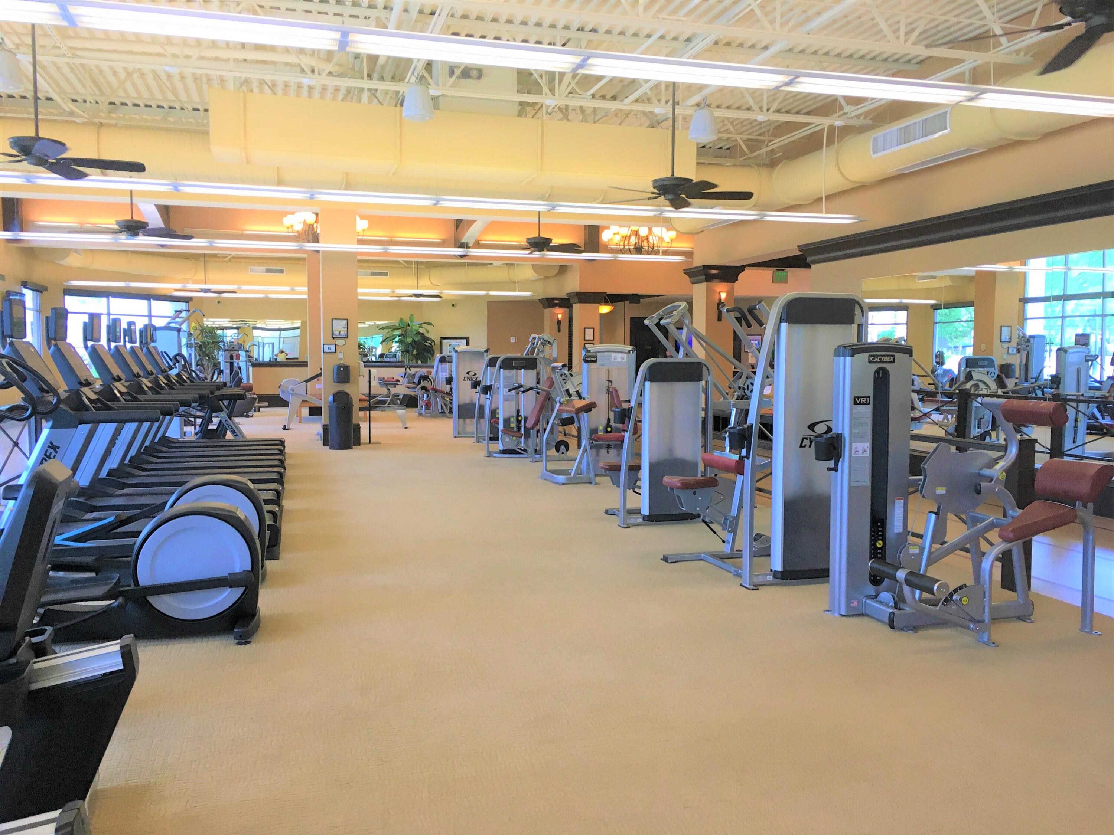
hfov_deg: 61.7
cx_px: 557
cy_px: 418
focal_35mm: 29
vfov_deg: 48.2
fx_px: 933
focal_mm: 4.15
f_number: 2.2
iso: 25
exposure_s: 1/30
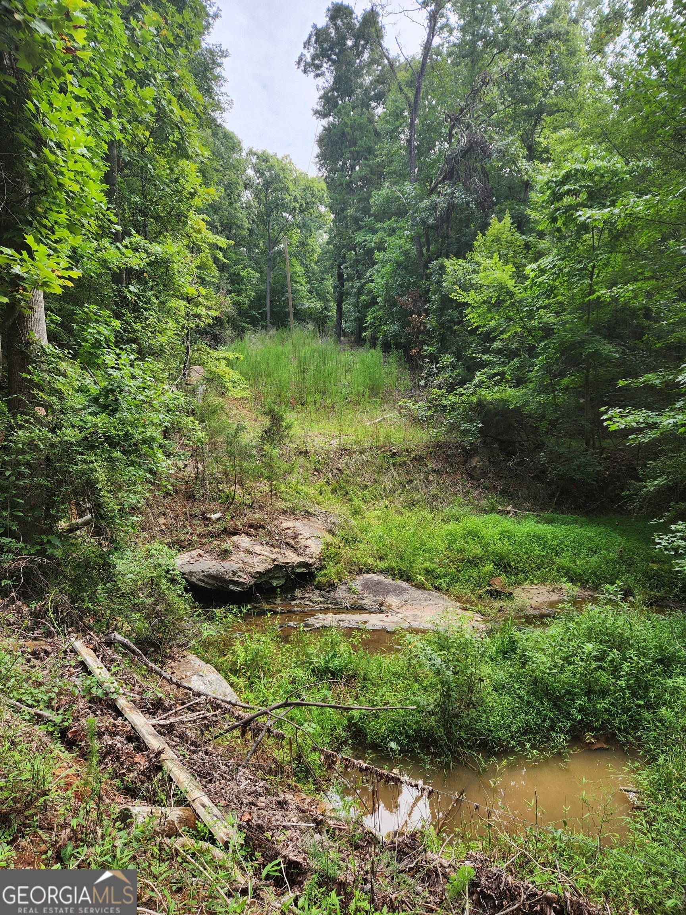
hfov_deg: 58.9
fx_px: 608
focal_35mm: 23
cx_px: 343
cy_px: 458
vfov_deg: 73.9
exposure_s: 1/180
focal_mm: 5.4
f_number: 1.8
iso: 20
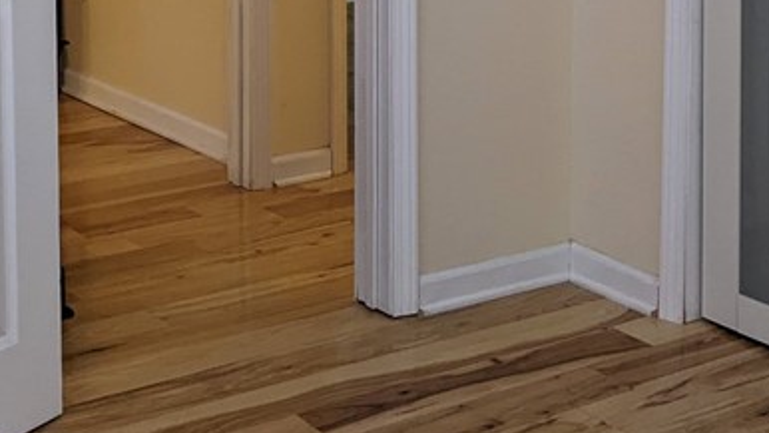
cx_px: 430
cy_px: -120
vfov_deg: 14.8
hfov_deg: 27.2
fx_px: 1590
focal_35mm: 78
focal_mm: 4.38
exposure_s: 1/201
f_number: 1.73
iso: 55
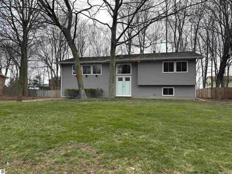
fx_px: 174
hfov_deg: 67.3
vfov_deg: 53.1
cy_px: 87
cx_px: 116
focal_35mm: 26
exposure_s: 1/657
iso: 50
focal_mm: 5.96
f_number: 1.6
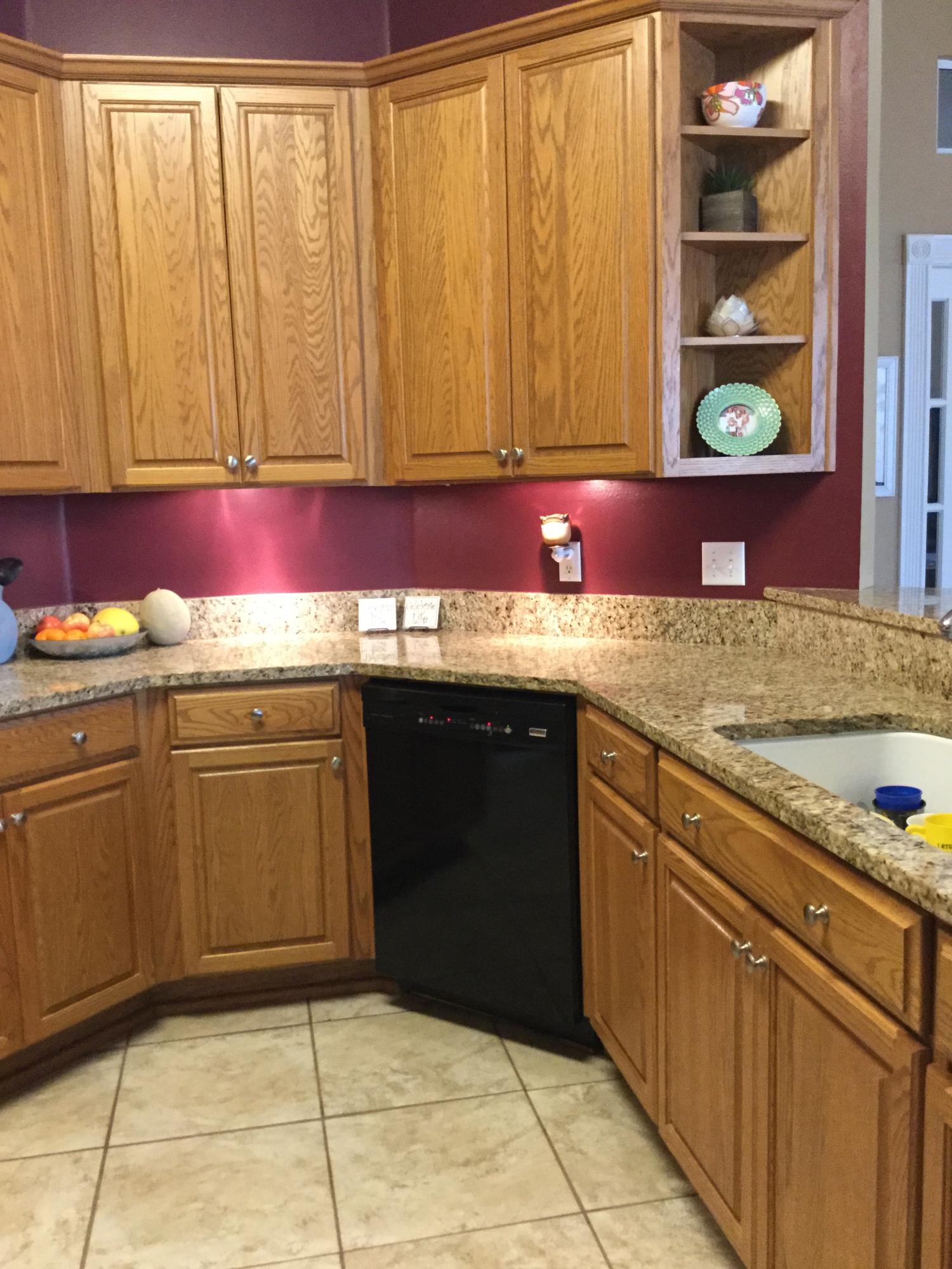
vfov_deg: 58.4
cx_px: 476
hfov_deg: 45.4
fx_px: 1137
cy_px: 634
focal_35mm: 31
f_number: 2.4
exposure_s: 1/24
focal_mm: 3.3
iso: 200
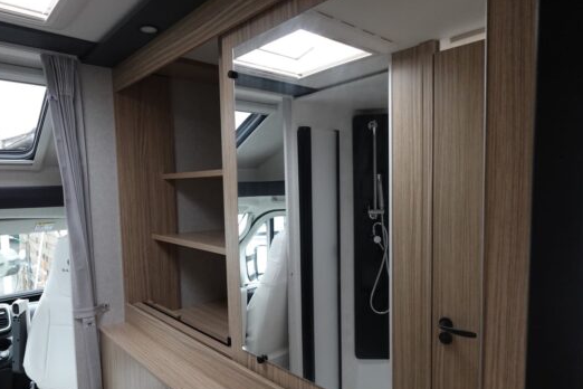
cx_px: 251
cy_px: 217
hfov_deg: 75.7
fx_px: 372
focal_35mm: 23
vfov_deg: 55.0
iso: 800
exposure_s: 1/250
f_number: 2
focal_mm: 7.6
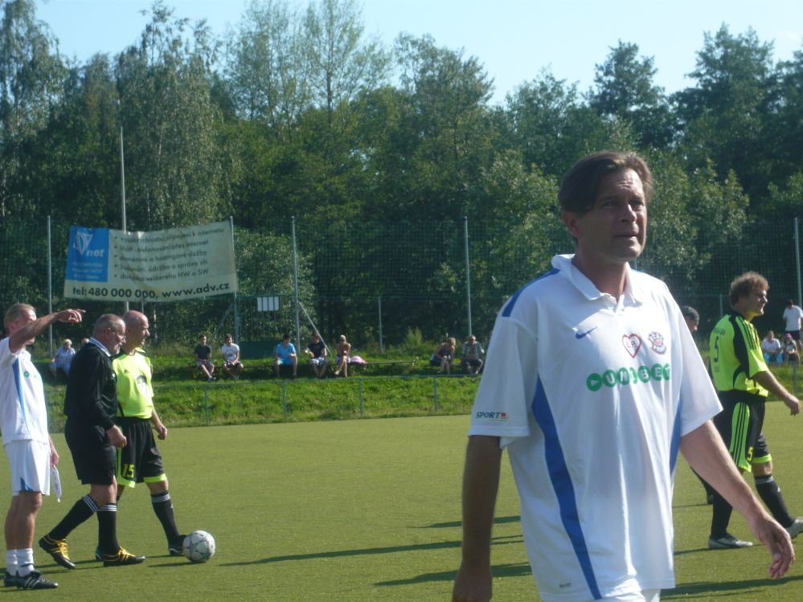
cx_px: 402
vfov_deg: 14.8
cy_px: 301
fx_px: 2319
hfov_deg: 19.6
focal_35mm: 100
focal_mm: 16.4
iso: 100
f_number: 5.6
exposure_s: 1/320
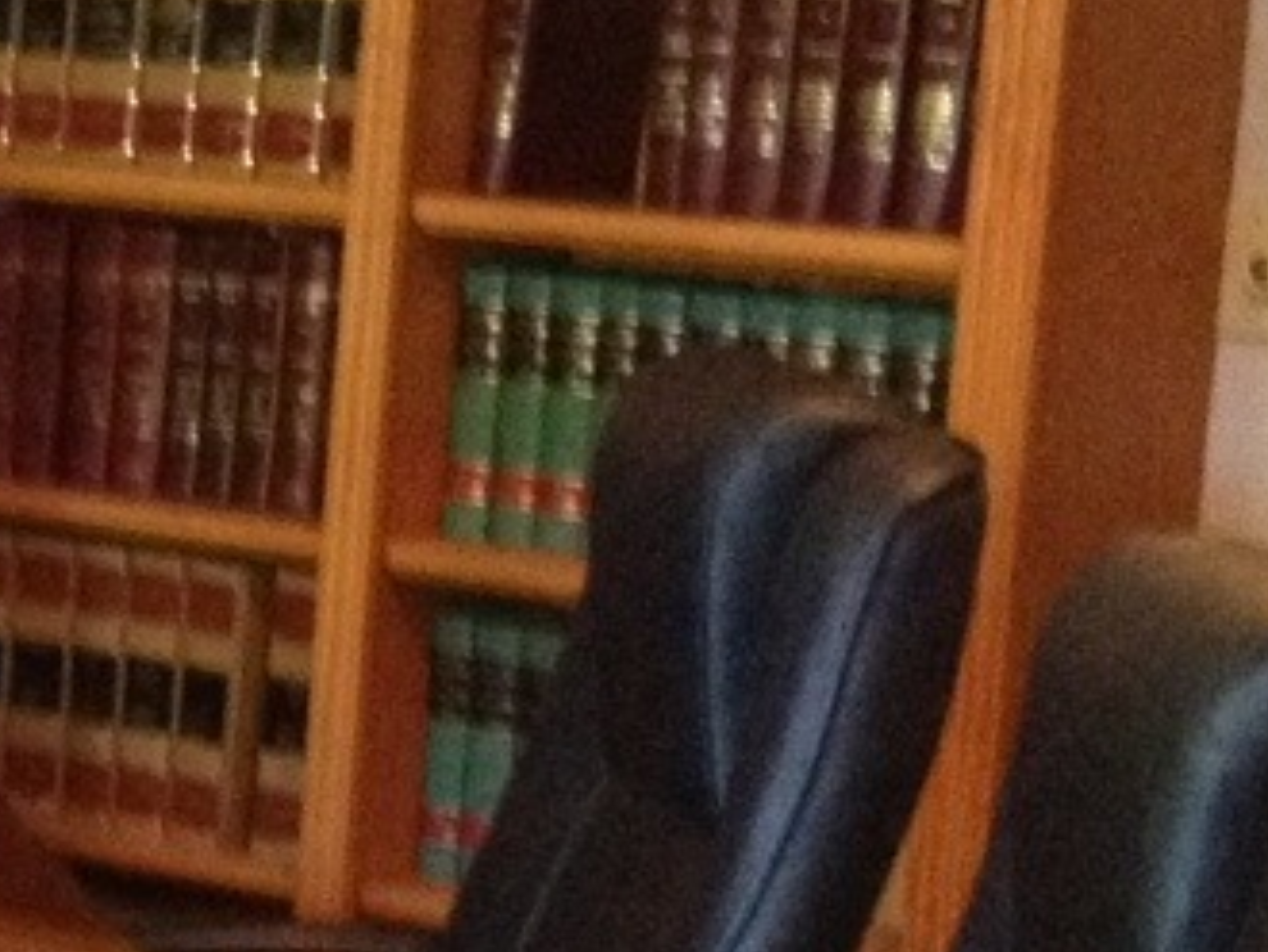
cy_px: 645
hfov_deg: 10.5
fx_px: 6342
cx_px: -1226
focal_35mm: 173
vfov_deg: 8.6
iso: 400
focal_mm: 4.28
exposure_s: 1/20
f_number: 2.4
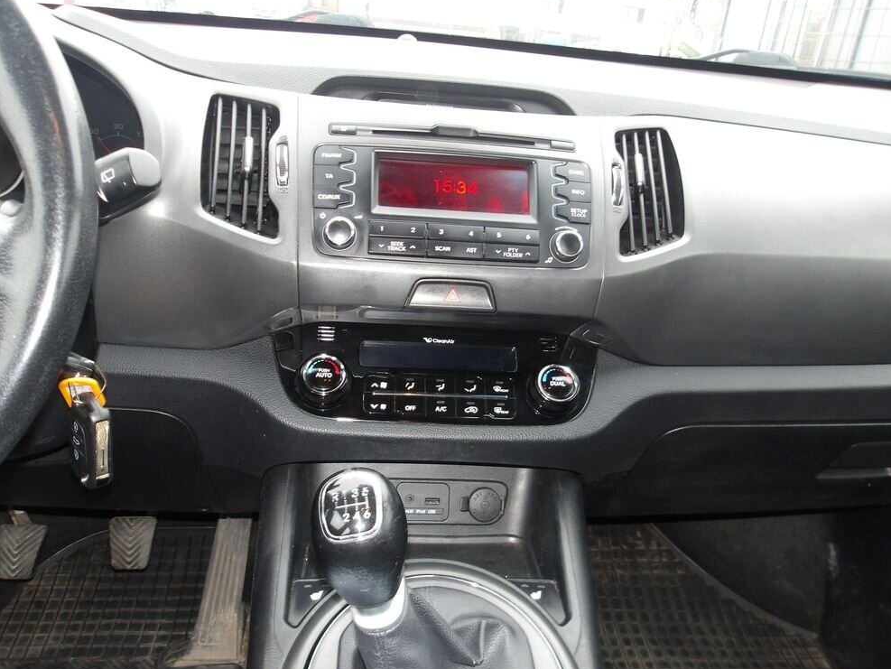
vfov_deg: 49.8
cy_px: 335
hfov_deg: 63.4
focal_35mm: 28
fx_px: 721
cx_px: 432
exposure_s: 1/21
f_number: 3
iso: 200
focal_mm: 4.9
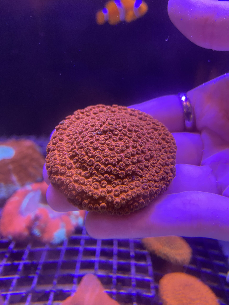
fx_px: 221
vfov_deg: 69.4
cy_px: 152
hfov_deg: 54.9
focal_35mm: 25
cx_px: 114
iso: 320
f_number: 1.8
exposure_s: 1/60
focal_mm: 4.25
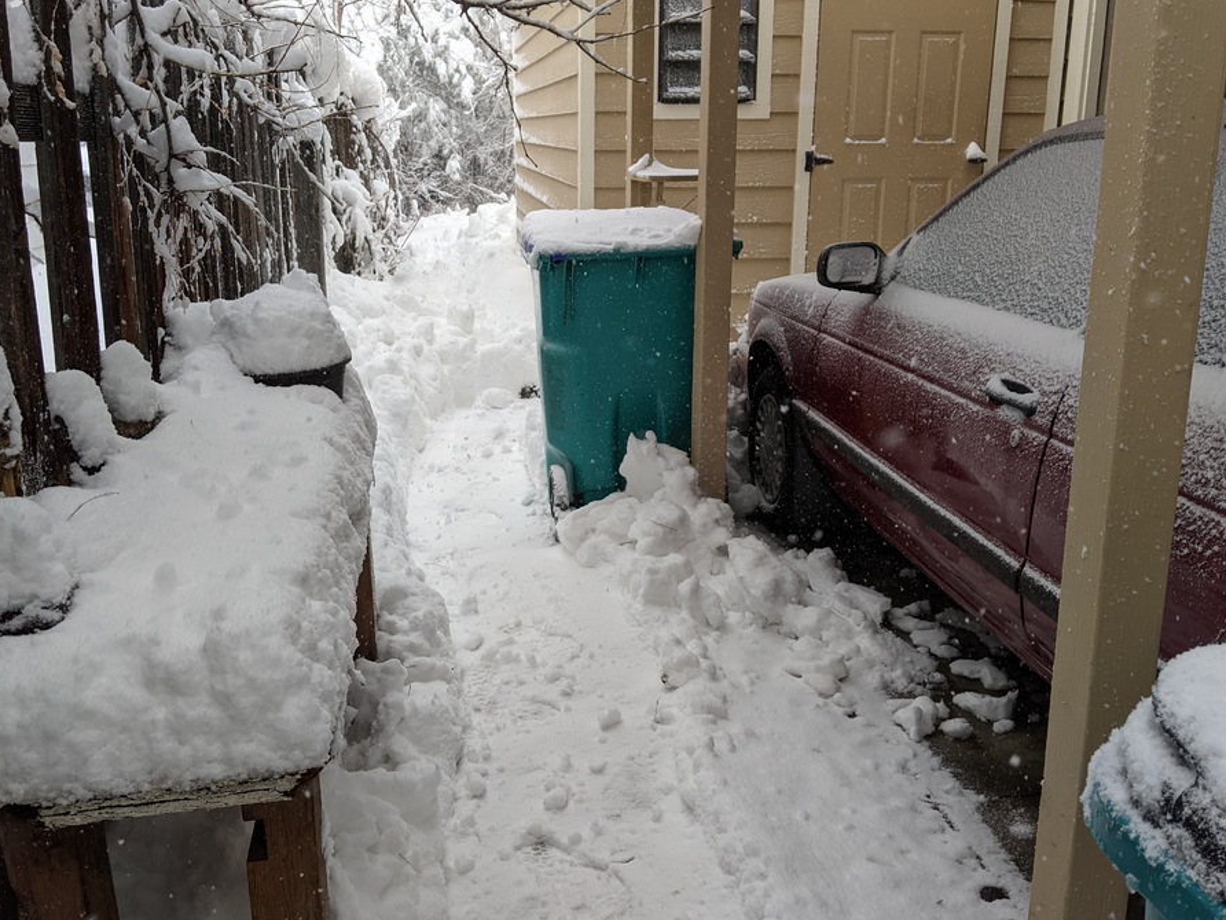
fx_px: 1098
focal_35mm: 31
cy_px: 415
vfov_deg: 45.4
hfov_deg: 58.3
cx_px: 579
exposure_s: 1/489
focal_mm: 4.44
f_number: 1.8
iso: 49
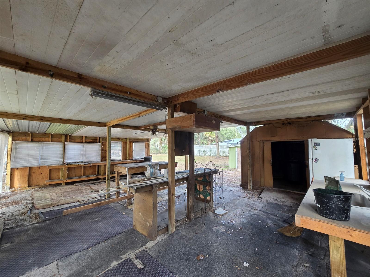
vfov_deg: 89.9
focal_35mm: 13
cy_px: 138
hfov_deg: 106.2
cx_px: 185
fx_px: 139
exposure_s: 1/60
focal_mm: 2.2
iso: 160
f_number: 2.2
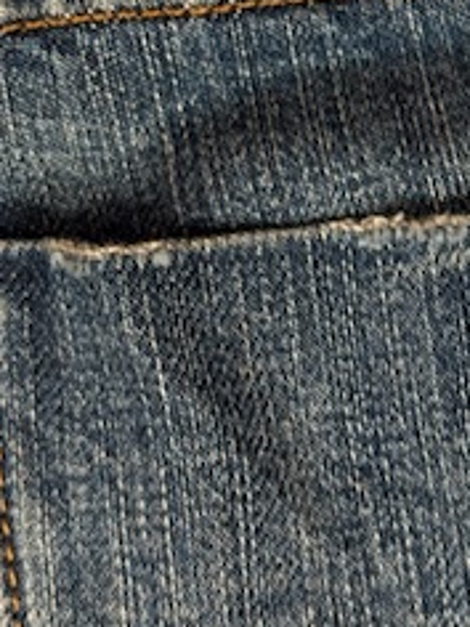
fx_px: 2353
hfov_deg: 11.3
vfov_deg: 14.8
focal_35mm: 130
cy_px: -69
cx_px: 454
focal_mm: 6.76
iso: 80
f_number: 1.78
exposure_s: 1/50
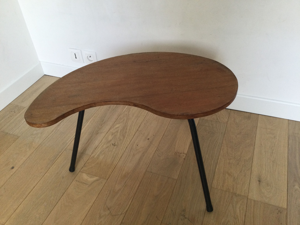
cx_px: 150
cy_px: 112
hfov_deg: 58.4
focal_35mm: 31
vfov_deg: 45.4
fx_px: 269
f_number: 2.4
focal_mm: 3.3
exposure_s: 1/33
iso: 64
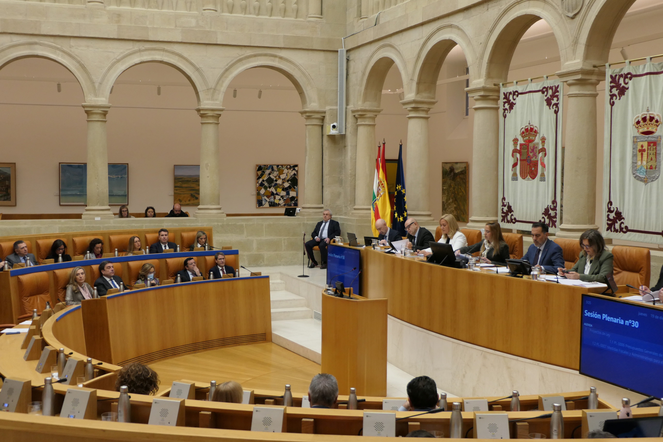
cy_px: 221
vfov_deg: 31.9
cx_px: 332
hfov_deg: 46.4
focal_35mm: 42
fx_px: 773
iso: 400
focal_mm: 15.5
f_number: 3.4
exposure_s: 1/80
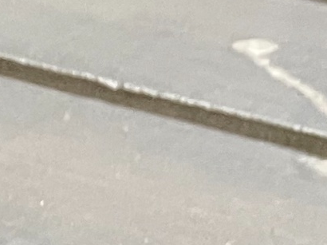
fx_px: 1954
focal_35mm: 207
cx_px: -775
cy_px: 603
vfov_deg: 6.8
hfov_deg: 7.8
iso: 250
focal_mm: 5.1
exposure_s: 1/60
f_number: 1.6
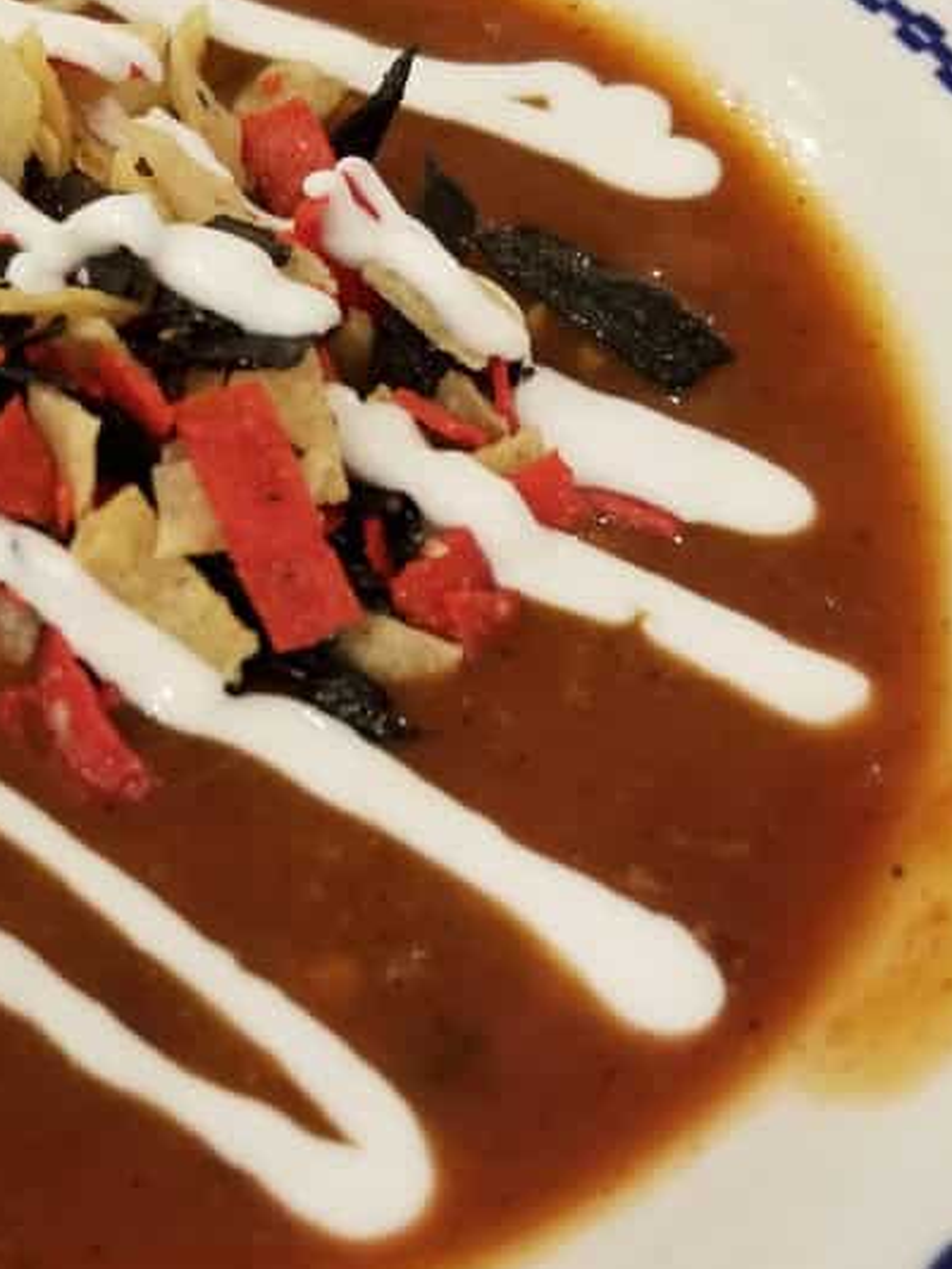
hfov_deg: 27.8
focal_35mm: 50
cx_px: 62
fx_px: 1833
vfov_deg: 38.2
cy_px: 673
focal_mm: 4.2
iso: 200
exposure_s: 1/12
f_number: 1.7
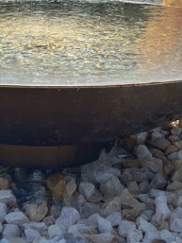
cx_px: 41
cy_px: -44
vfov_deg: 22.3
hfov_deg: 18.1
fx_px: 567
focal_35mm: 81
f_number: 1.6
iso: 32
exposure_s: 1/2304
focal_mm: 4.2
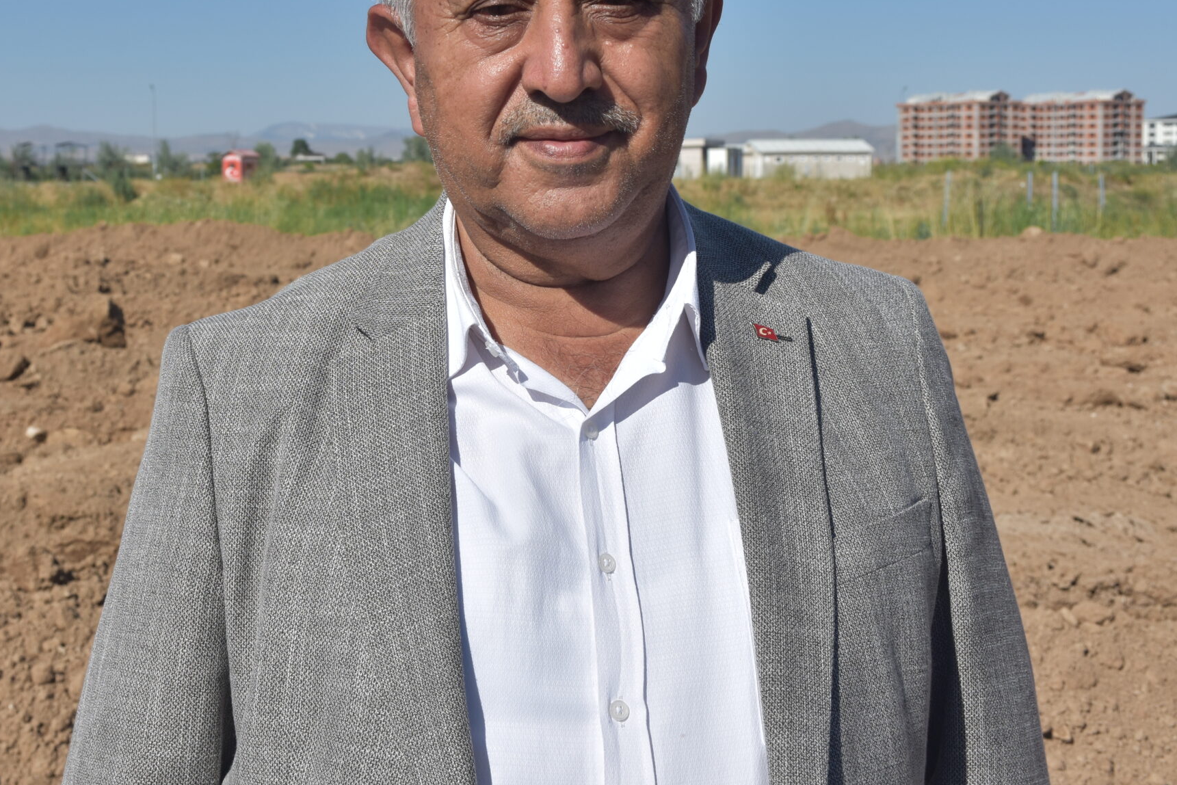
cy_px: 219
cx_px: 389
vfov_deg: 23.2
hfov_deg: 34.2
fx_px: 1896
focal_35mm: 58
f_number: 8
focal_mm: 26
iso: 110
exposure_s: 1/500
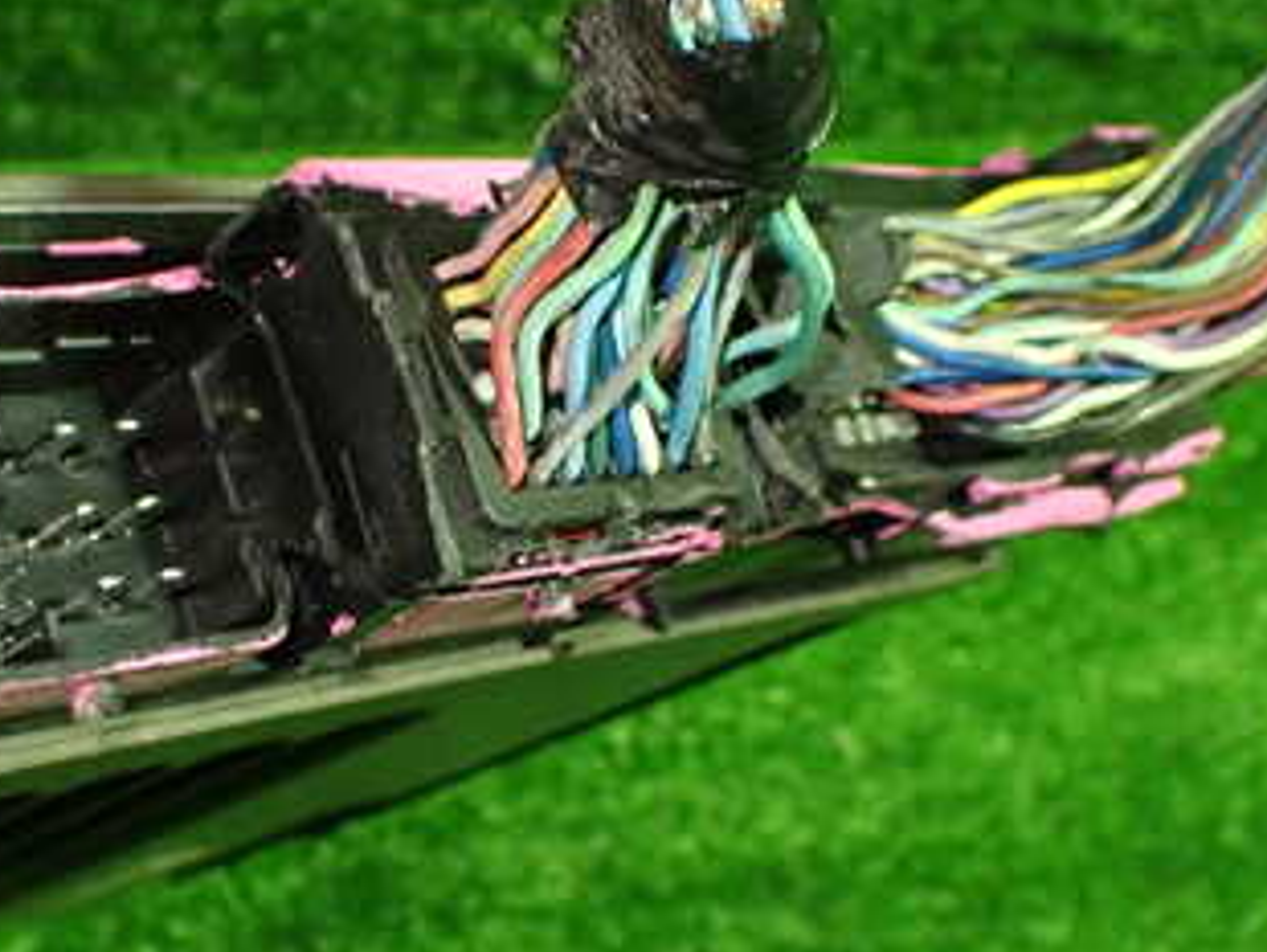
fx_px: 2125
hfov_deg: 33.1
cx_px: 507
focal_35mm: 58
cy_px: 576
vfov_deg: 25.2
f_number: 2.3
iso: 800
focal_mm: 5.4
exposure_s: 1/80
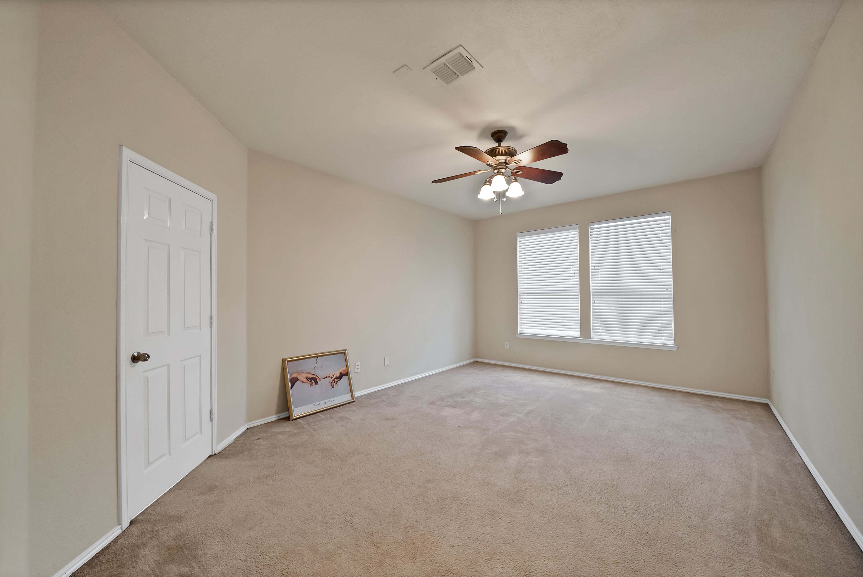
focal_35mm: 12
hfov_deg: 112.6
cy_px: 288
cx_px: 432
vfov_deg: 90.1
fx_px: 288
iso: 640
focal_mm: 12
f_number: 9
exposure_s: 1/1.67
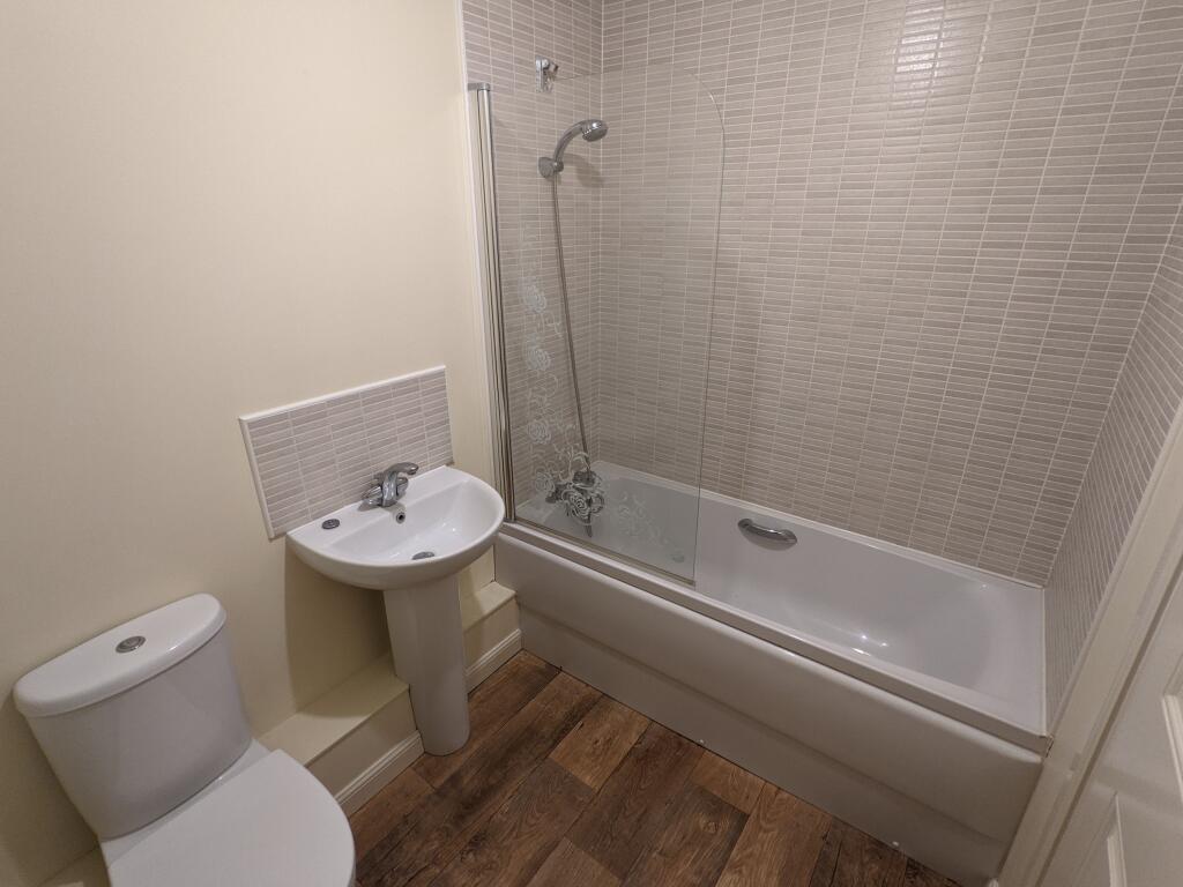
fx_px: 547
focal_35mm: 16
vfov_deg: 78.1
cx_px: 592
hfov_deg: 94.5
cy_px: 444
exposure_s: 1/26.5
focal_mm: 2.22
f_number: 2.2
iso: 192
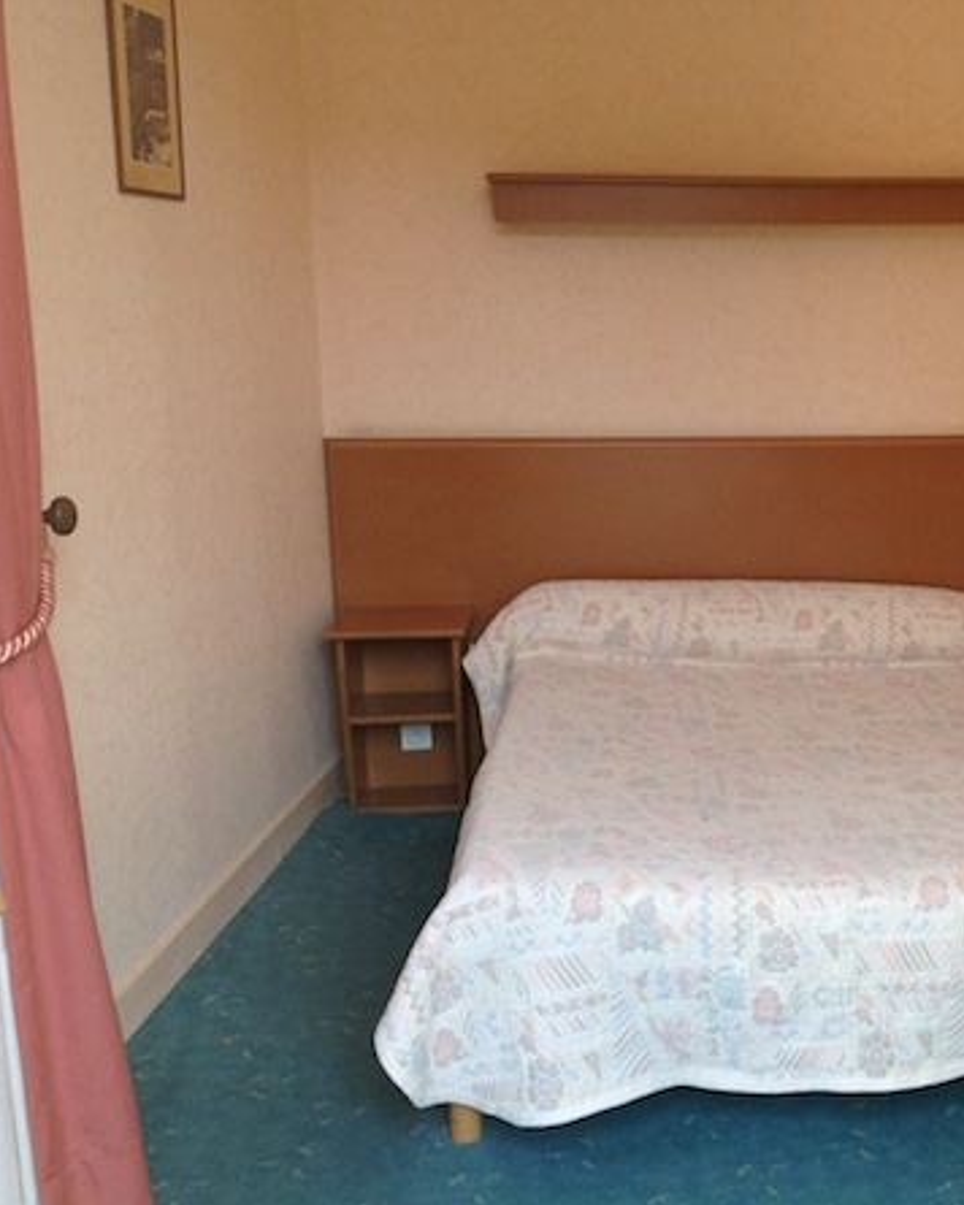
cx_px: 788
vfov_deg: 40.3
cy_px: 601
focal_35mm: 46
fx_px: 1641
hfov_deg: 31.8
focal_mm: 4.28
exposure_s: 1/120
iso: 80
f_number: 2.4
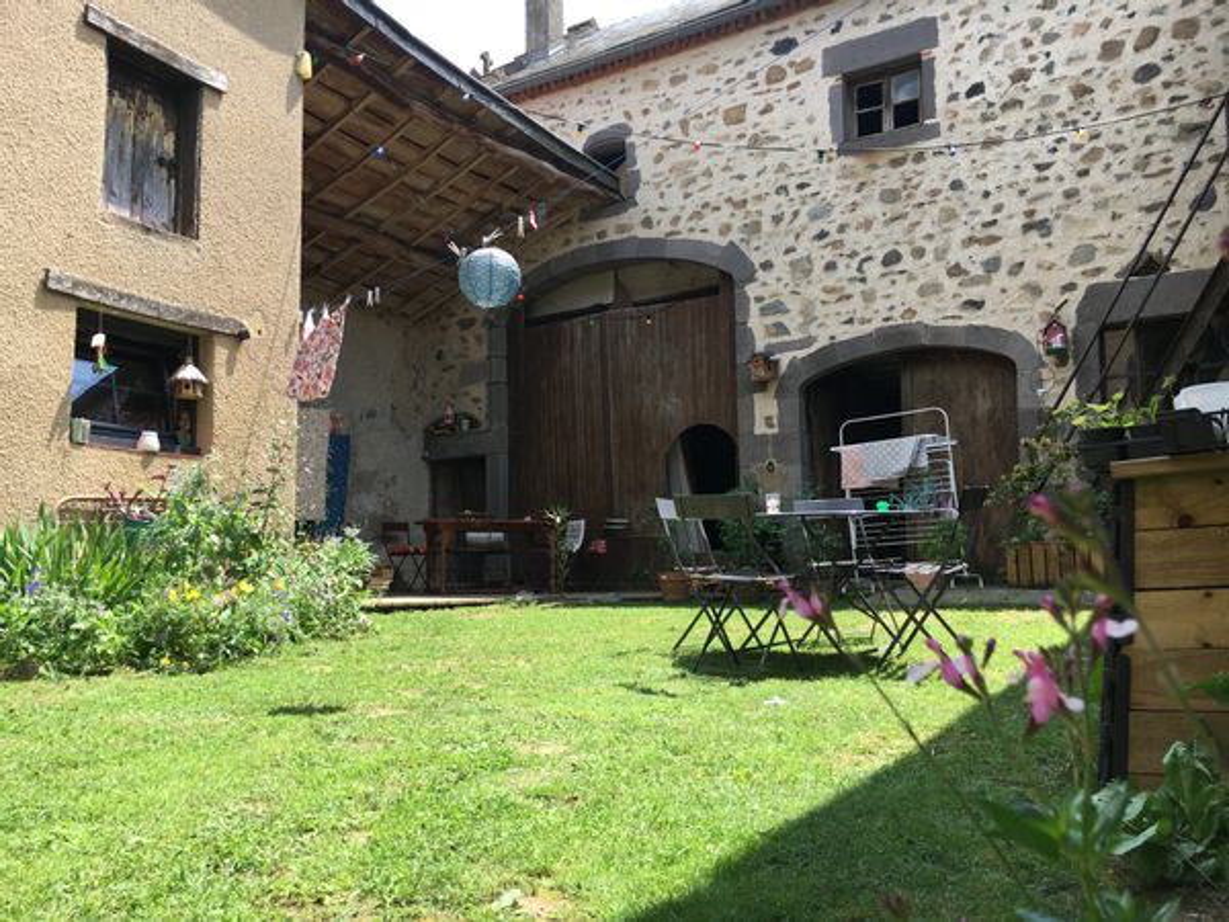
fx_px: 1030
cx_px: 614
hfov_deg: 61.7
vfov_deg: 48.2
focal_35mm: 29
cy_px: 461
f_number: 2.2
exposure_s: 1/460
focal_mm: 4.15
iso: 25
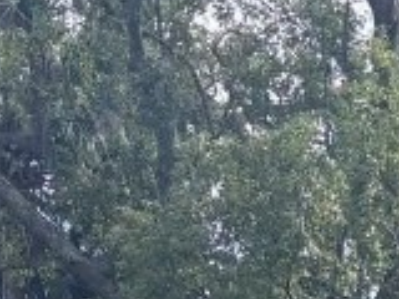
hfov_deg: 11.5
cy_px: 904
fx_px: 1913
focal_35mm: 166
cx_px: 559
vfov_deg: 7.7
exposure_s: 1/452
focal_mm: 5.96
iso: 50
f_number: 1.6
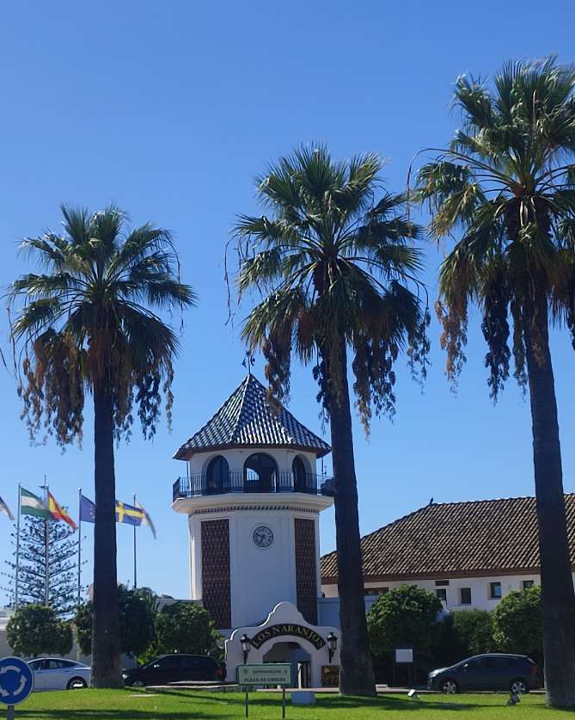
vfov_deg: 43.8
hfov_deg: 35.5
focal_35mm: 42
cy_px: 366
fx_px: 894
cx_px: 219
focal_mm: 5.89
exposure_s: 1/914
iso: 50
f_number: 1.89
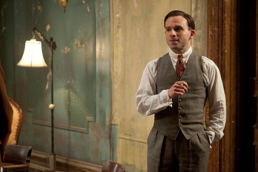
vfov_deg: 13.0
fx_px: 752
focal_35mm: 105
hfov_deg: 19.5
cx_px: 129
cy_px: 86
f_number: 3.5
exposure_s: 1/50
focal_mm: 105
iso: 800
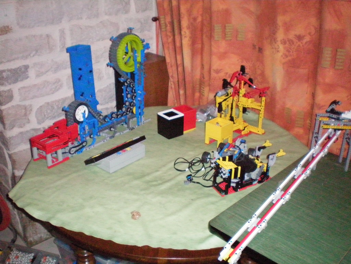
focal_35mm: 38
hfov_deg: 49.0
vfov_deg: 37.7
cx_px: 176
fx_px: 385
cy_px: 132
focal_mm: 6.3
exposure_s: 1/125
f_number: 3.1
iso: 800
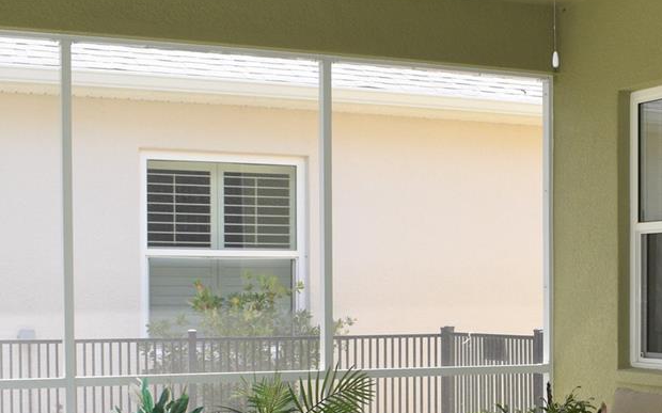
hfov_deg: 28.3
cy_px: 366
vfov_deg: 18.1
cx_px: 547
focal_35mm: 71
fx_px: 1280
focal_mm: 18
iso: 200
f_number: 5
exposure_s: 1/200
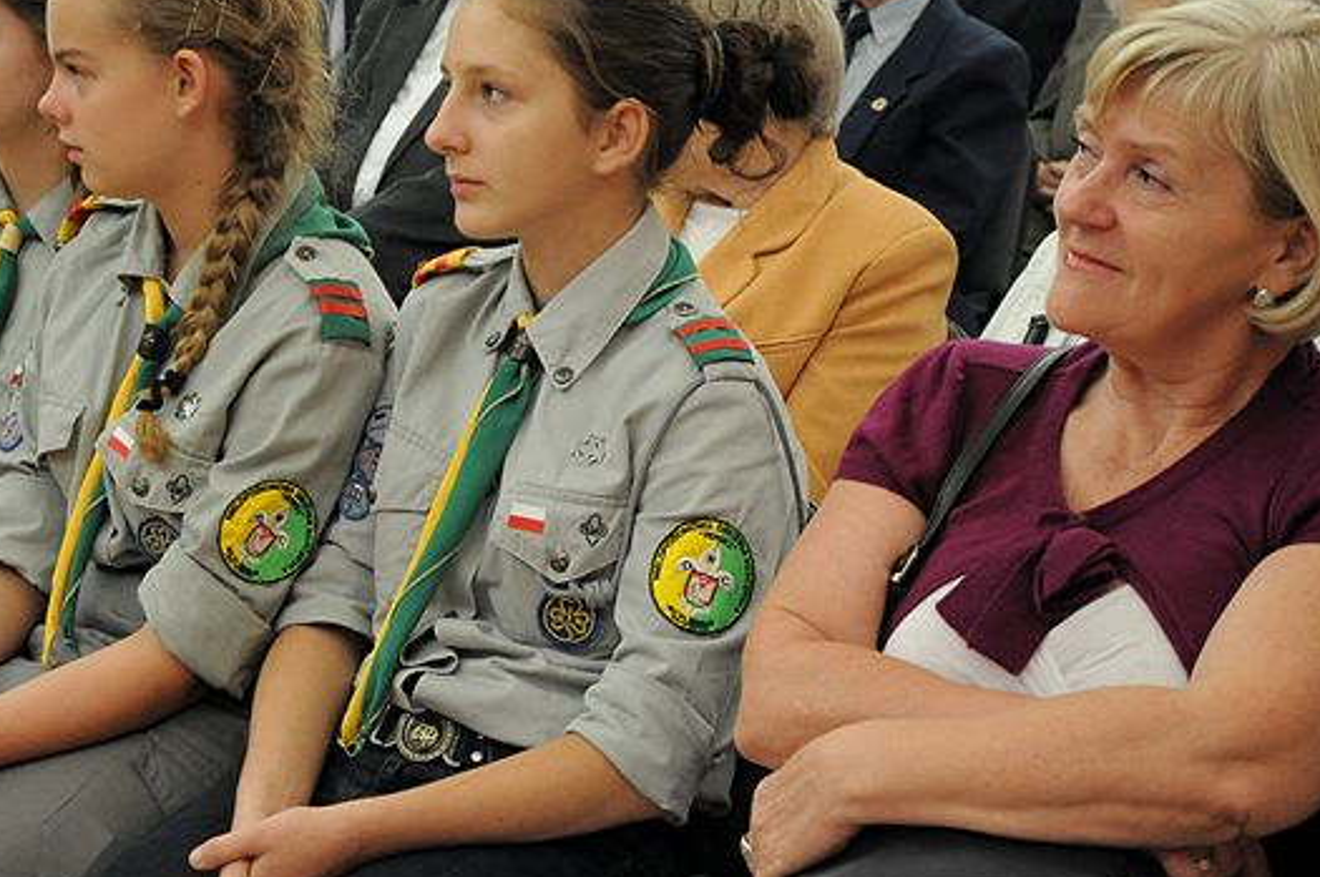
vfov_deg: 13.4
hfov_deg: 20.0
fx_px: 3736
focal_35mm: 102
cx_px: 425
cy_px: 436
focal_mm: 42
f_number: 4.8
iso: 1600
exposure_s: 1/80
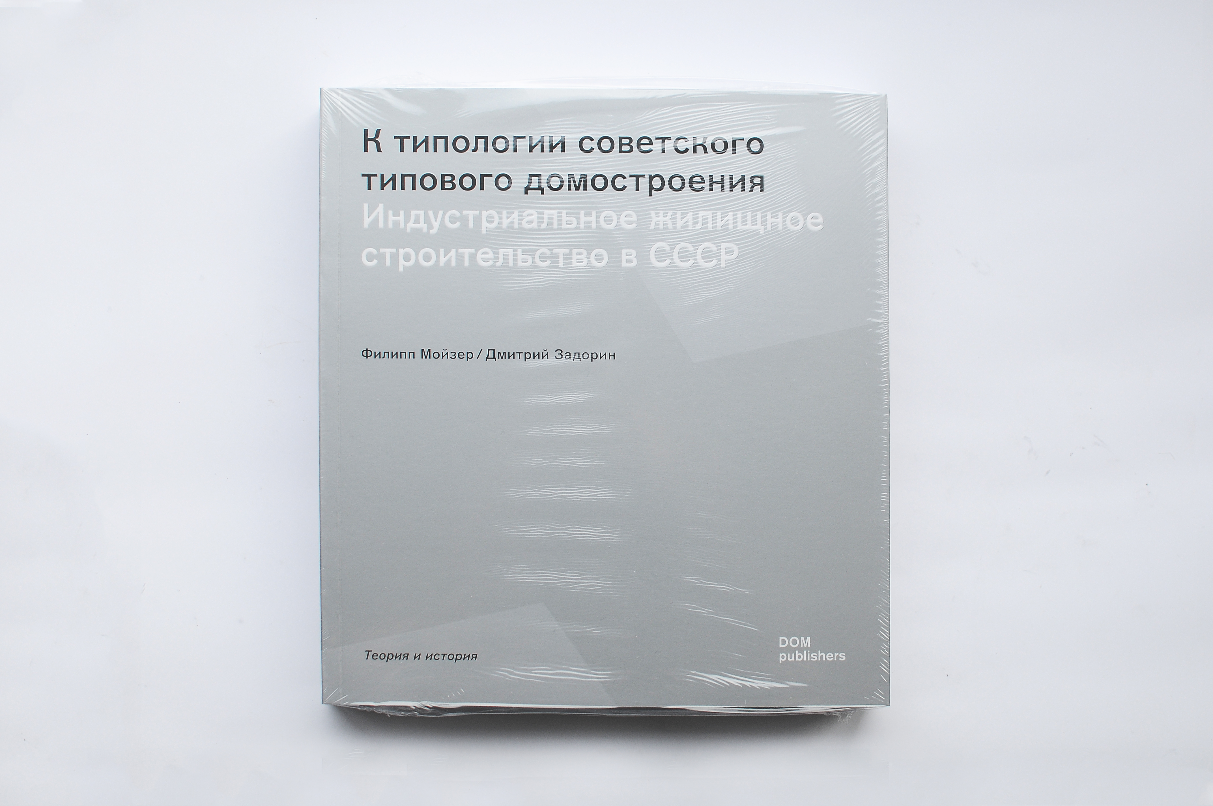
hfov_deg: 37.9
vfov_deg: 25.7
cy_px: 403
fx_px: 1767
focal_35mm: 52
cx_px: 606
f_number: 3.5
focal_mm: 35
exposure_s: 1/100
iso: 250
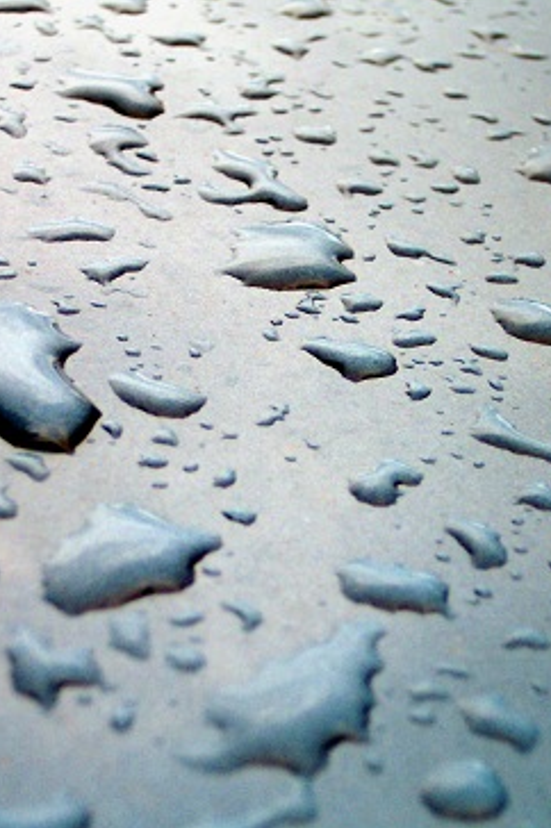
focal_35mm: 90
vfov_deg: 22.6
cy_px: 419
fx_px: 2070
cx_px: 344
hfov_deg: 15.1
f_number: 3.4
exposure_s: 1/90
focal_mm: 13.3
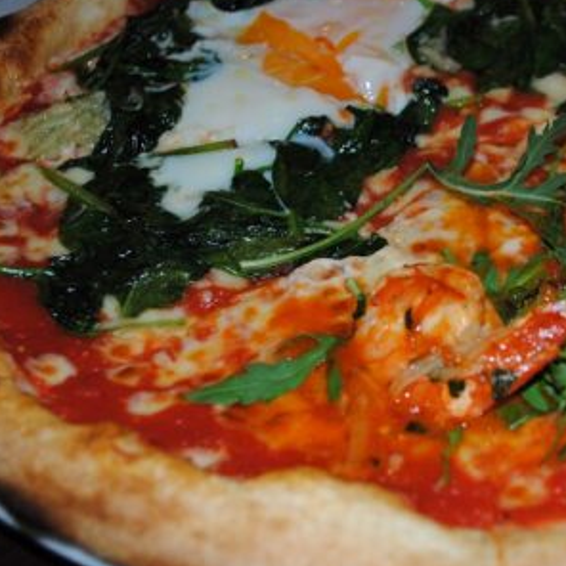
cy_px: 257
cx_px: 493
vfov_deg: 28.1
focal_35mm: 61
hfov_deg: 27.3
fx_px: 1128
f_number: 4
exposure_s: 1/125
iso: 100
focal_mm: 24
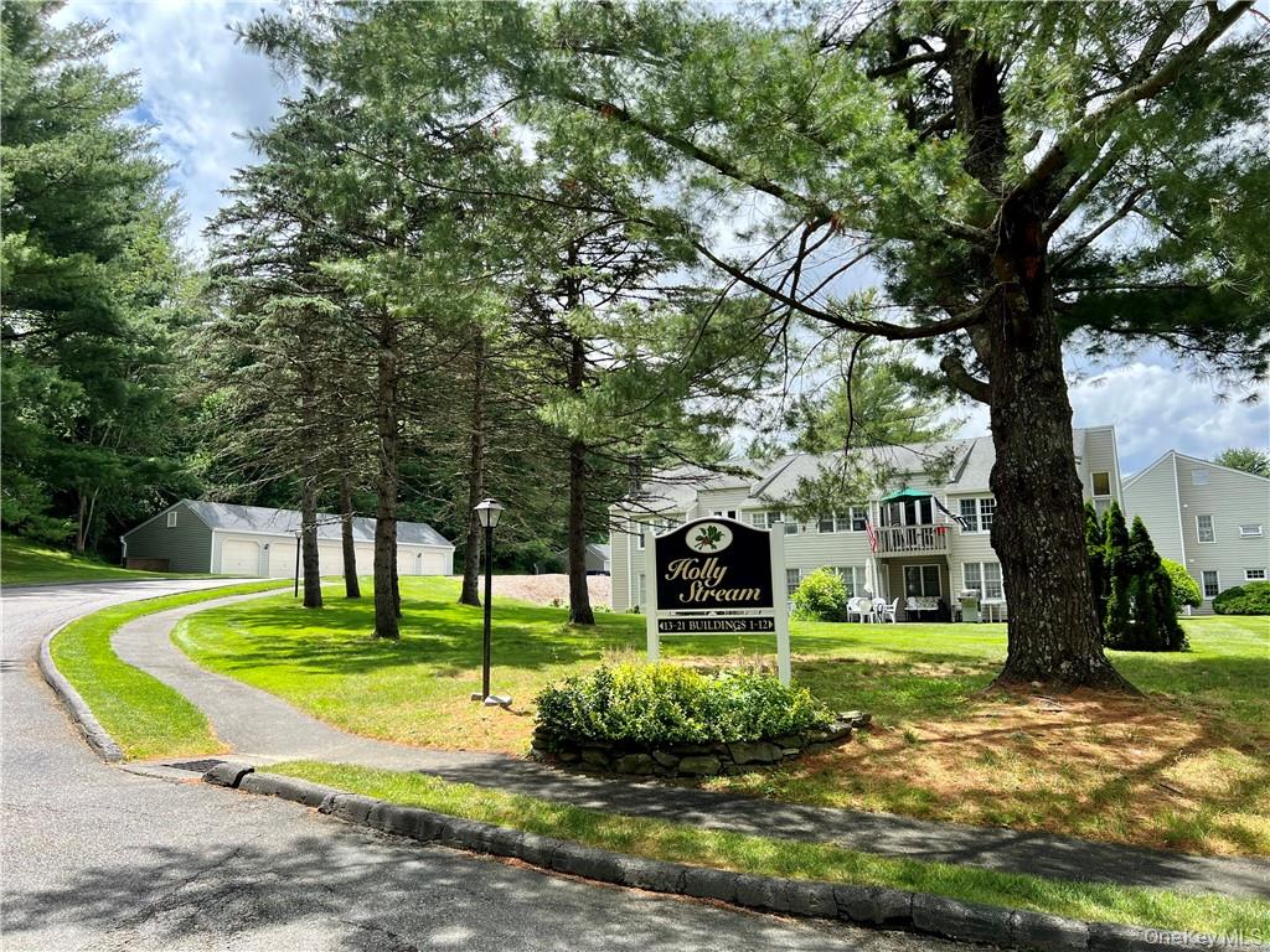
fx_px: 954
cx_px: 635
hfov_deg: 67.3
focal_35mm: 26
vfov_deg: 53.1
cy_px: 476
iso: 50
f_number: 1.5
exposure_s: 1/2045
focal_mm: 5.7
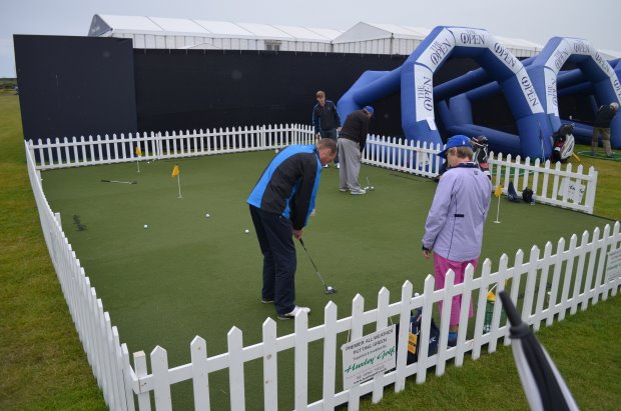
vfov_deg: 47.8
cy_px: 206
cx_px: 310
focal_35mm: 27
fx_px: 465
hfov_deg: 67.5
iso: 200
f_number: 3.5
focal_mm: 18
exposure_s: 1/1600
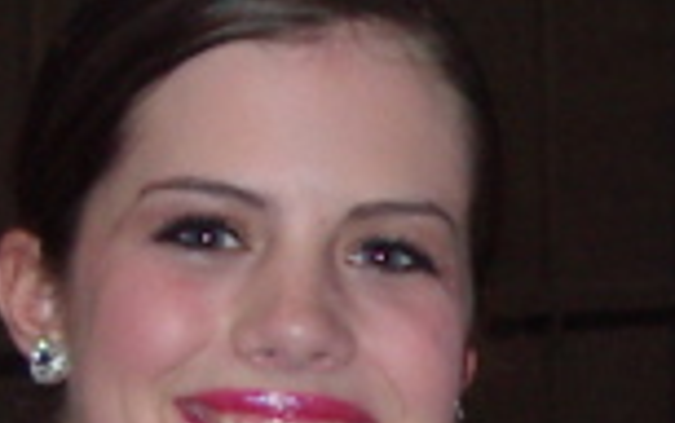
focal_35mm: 187
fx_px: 3444
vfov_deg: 7.0
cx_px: 891
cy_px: 447
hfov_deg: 10.9
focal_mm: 5.8
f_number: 2.6
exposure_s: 1/60
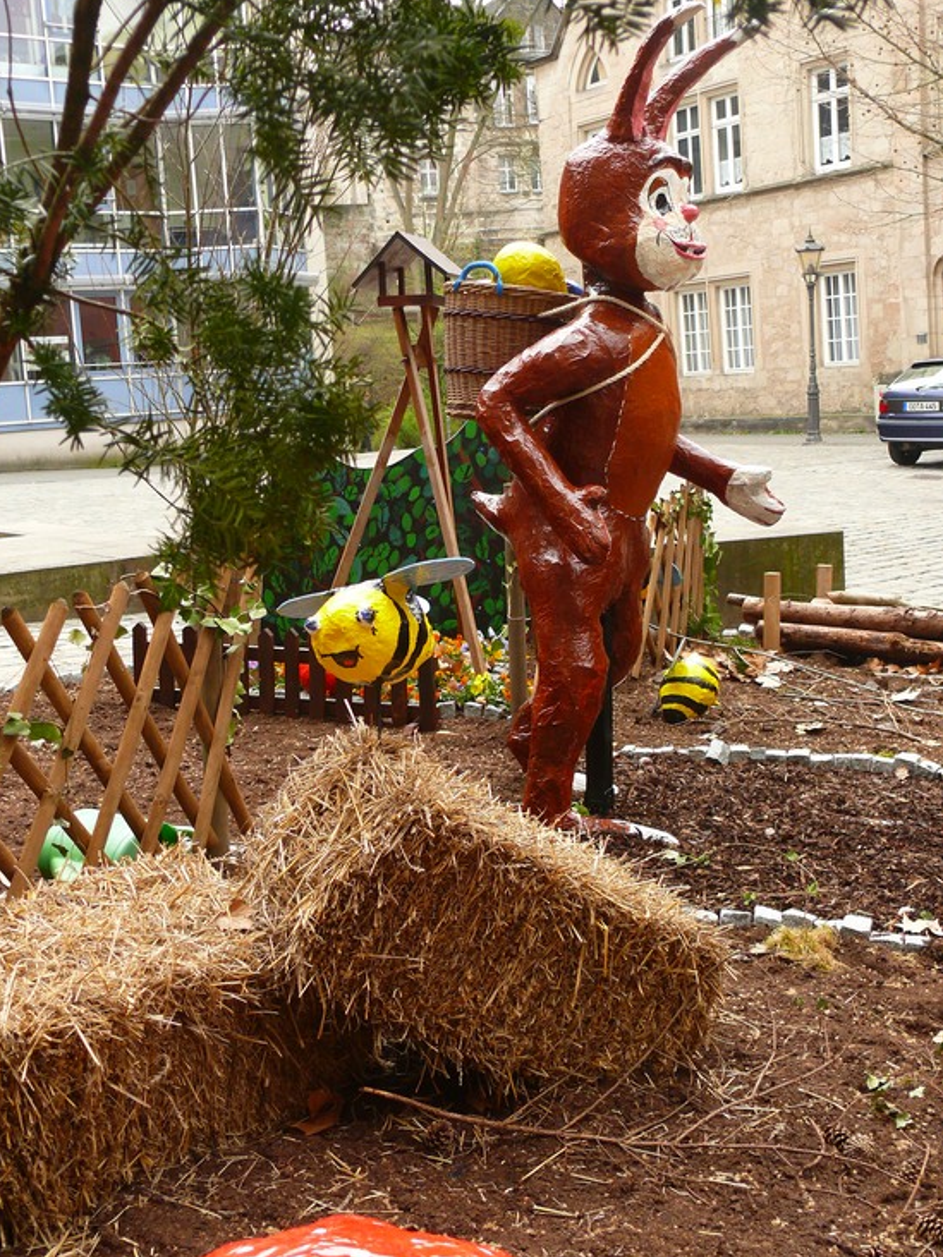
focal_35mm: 43
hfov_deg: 33.6
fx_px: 1562
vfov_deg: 43.8
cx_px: 462
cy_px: 618
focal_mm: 8.9
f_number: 2.8
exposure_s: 1/30
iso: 200
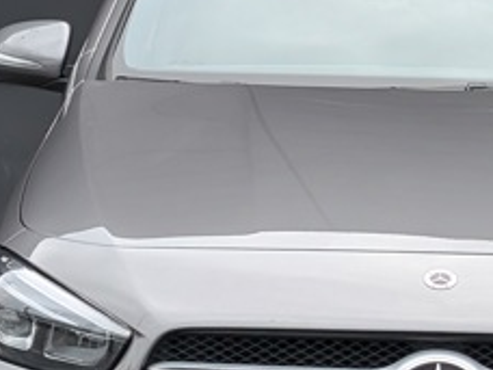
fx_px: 2450
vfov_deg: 8.6
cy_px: 279
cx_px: 471
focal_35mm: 172
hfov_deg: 11.4
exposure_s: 1/389
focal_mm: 6.9
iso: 85
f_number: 1.68
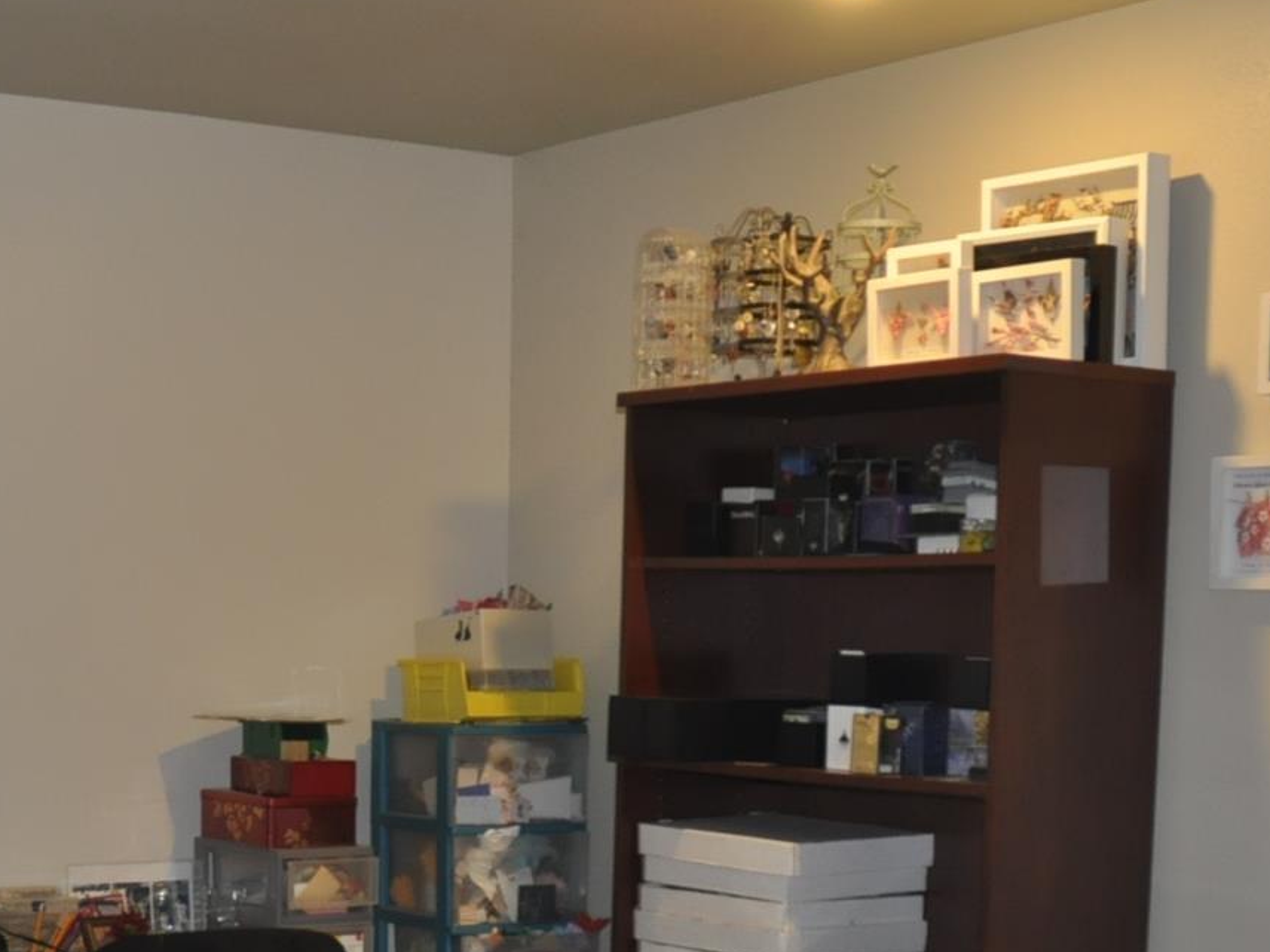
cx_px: 175
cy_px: 924
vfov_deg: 21.9
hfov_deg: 28.9
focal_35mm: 65
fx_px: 2384
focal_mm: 18
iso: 800
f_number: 3.5
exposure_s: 1/60
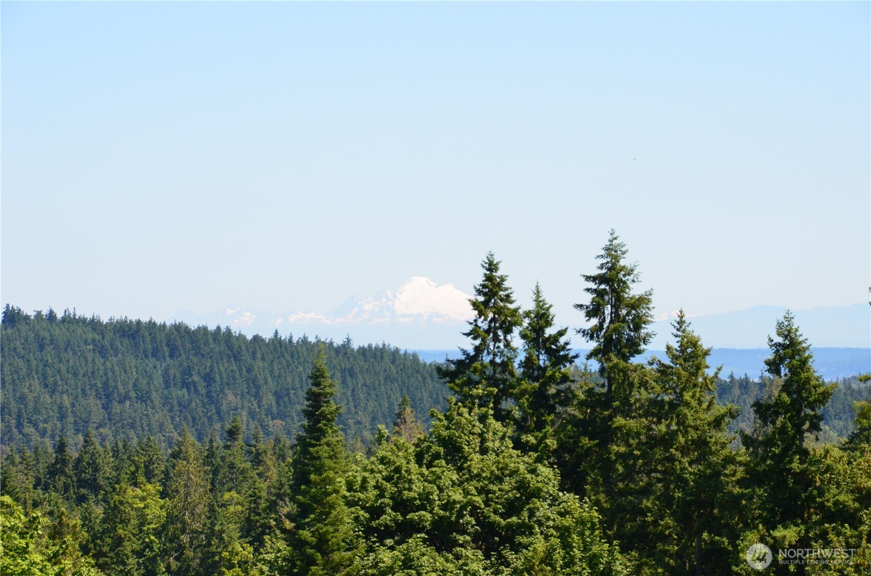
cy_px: 288
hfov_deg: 14.4
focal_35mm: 142
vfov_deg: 9.6
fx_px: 3440
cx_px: 436
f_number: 13
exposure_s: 1/1000
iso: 1600
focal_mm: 95
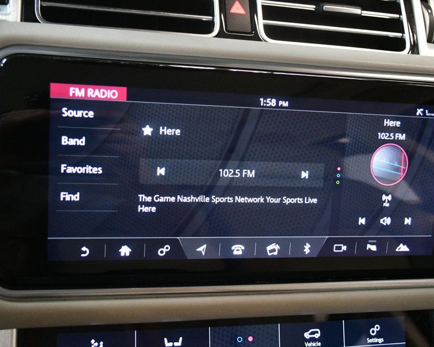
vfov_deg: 33.4
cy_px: 177
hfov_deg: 41.2
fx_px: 578
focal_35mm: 45
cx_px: 211
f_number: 4.2
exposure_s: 1/60
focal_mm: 26
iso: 3200
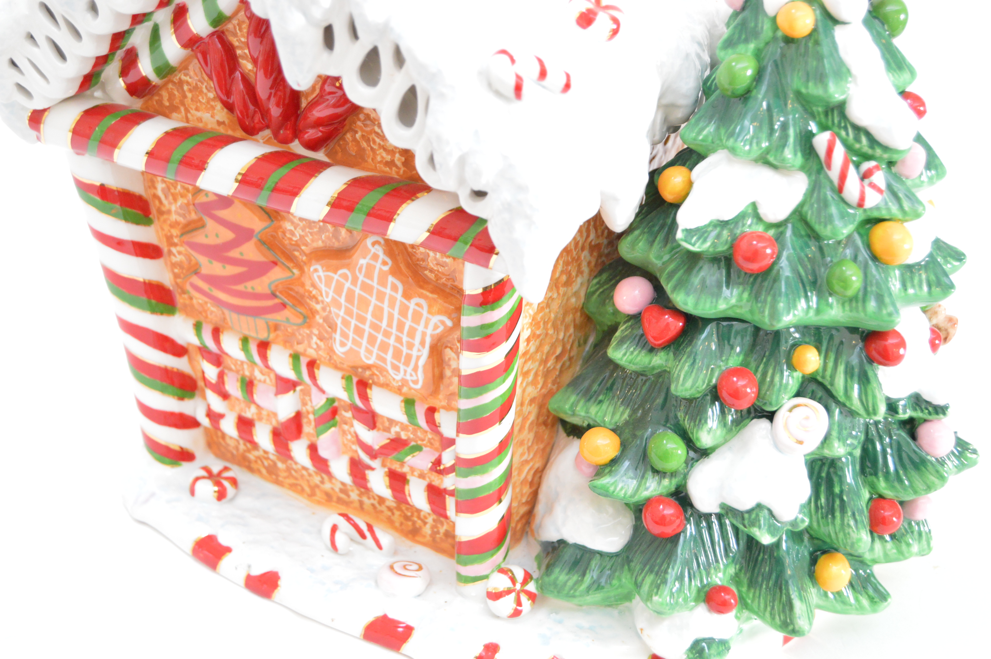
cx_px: 496
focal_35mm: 72
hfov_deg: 28.1
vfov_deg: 18.9
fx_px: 1980
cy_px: 330
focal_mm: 48
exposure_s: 1/60
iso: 2000
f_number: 5.3
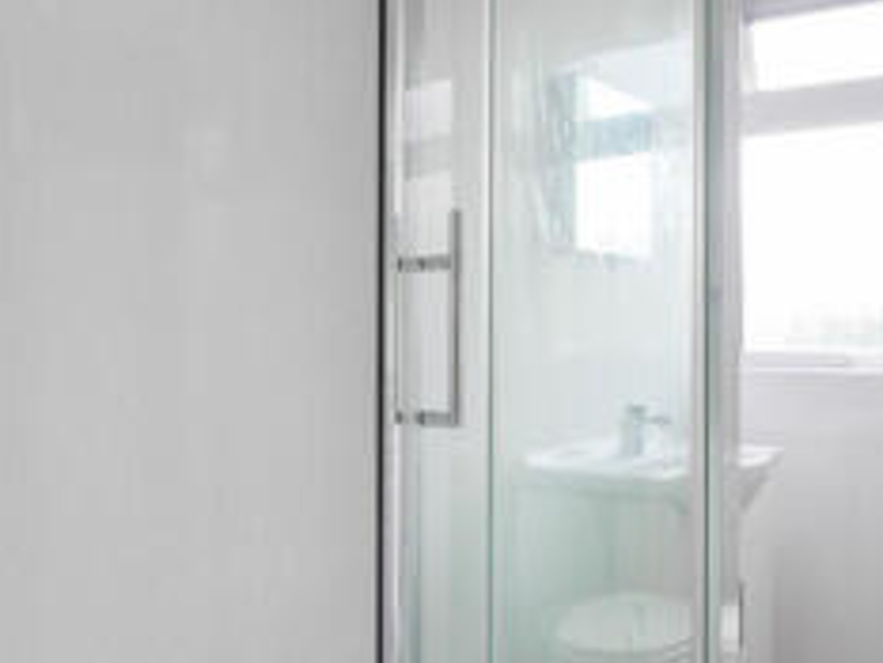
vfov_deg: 40.7
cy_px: 373
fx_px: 893
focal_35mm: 35
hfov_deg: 50.2
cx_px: 676
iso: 250
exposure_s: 1/60
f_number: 4
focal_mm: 7
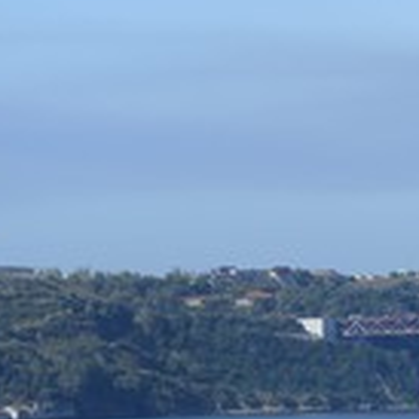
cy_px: 404
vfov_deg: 4.1
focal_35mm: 430
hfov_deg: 4.1
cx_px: 456
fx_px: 5889
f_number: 13
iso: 200
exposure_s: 1/320
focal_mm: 165
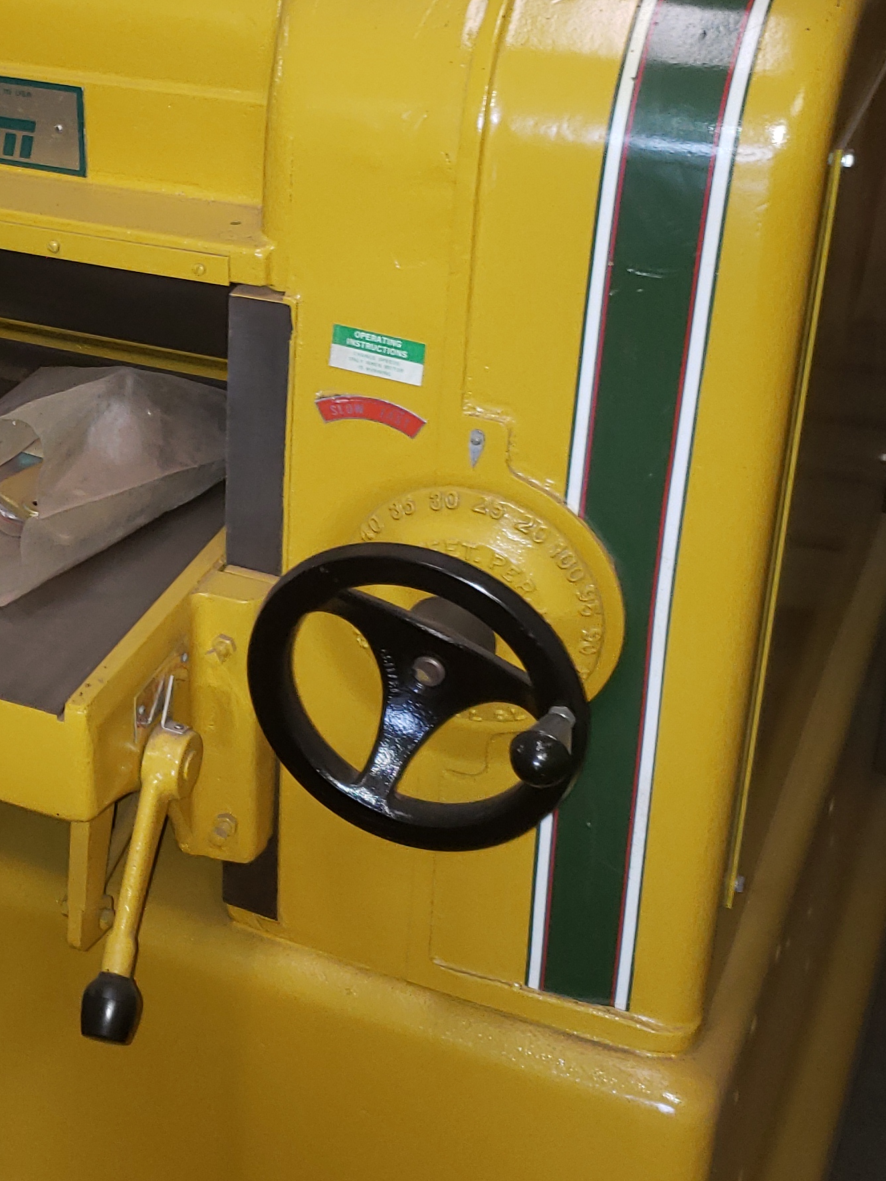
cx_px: -1
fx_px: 2013
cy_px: 372
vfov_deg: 32.4
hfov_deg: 23.8
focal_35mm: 59
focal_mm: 4.3
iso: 100
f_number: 1.5
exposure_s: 1/24
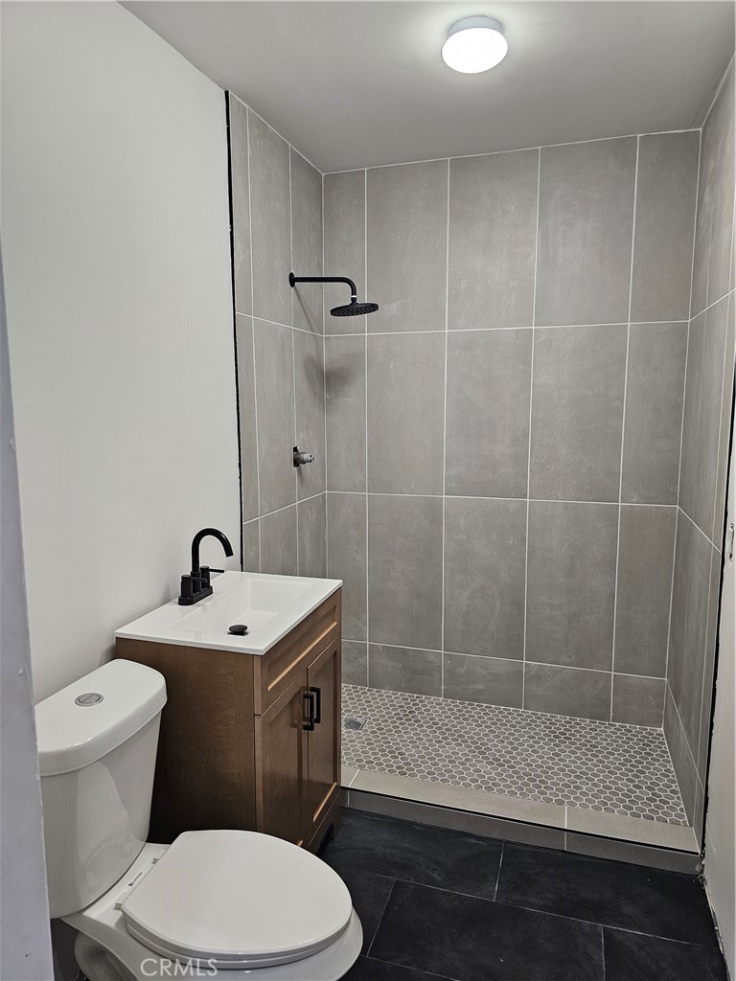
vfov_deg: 73.9
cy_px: 490
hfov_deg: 58.9
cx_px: 368
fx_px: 652
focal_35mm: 23
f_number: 1.7
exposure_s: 1/120
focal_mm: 6.3
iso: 200
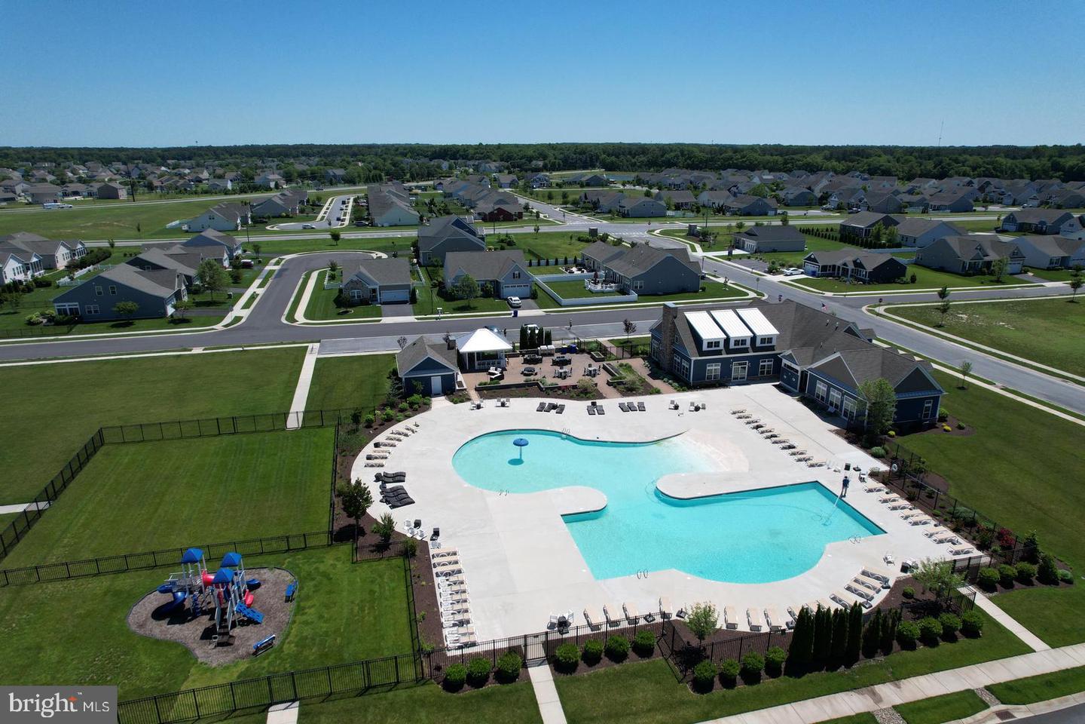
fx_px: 663
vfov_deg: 57.2
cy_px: 362
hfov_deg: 78.6
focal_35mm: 22
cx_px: 542
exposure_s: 1/5000
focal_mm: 8.38
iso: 200
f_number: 2.8
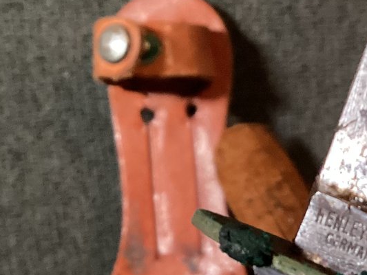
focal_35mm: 88
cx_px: 406
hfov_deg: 21.1
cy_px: 174
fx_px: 933
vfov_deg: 16.8
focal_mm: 3.3
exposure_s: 1/60
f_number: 2.4
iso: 320
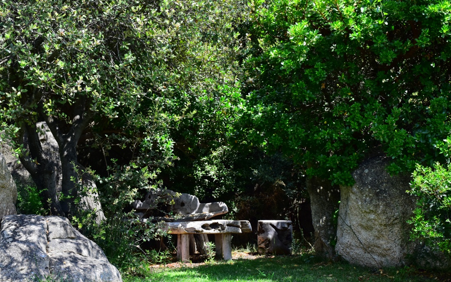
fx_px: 971
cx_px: 212
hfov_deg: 26.1
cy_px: 161
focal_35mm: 79
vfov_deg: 16.5
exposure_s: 1/400
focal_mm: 48
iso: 400
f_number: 10
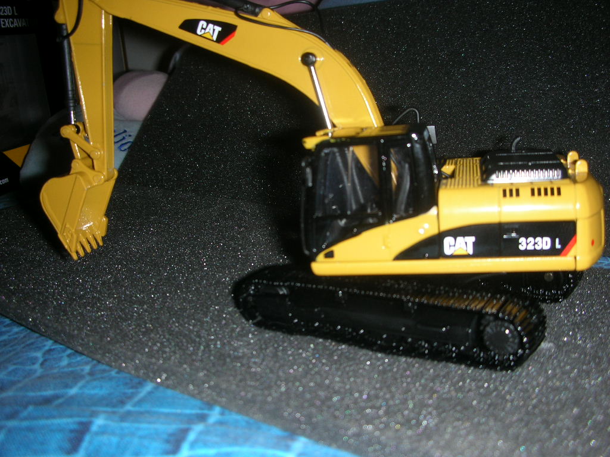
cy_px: 228
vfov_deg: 40.7
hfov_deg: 52.6
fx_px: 617
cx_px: 305
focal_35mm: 35
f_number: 3
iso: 50
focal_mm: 5.8
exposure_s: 1/60.1
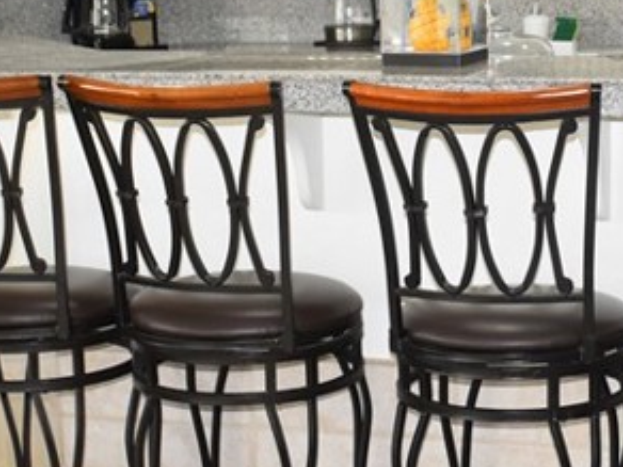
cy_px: 287
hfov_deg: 19.2
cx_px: 516
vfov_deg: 14.6
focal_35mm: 101
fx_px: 1818
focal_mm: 20
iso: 800
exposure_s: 1/80
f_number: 4.5
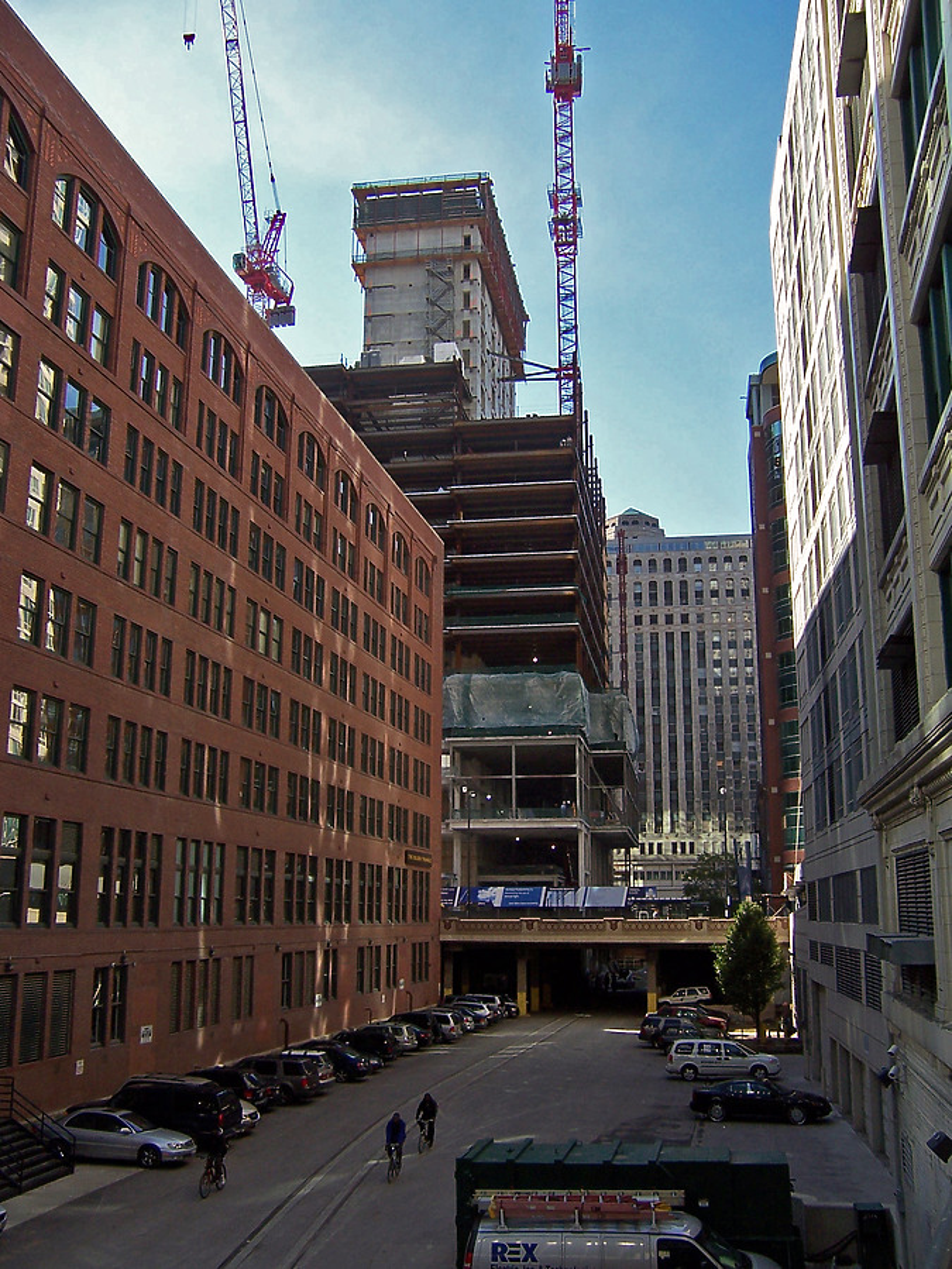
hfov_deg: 42.9
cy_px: 634
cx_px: 476
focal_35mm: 33
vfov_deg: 55.4
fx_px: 1210
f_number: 3.4
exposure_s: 1/500
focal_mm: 5.5
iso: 80
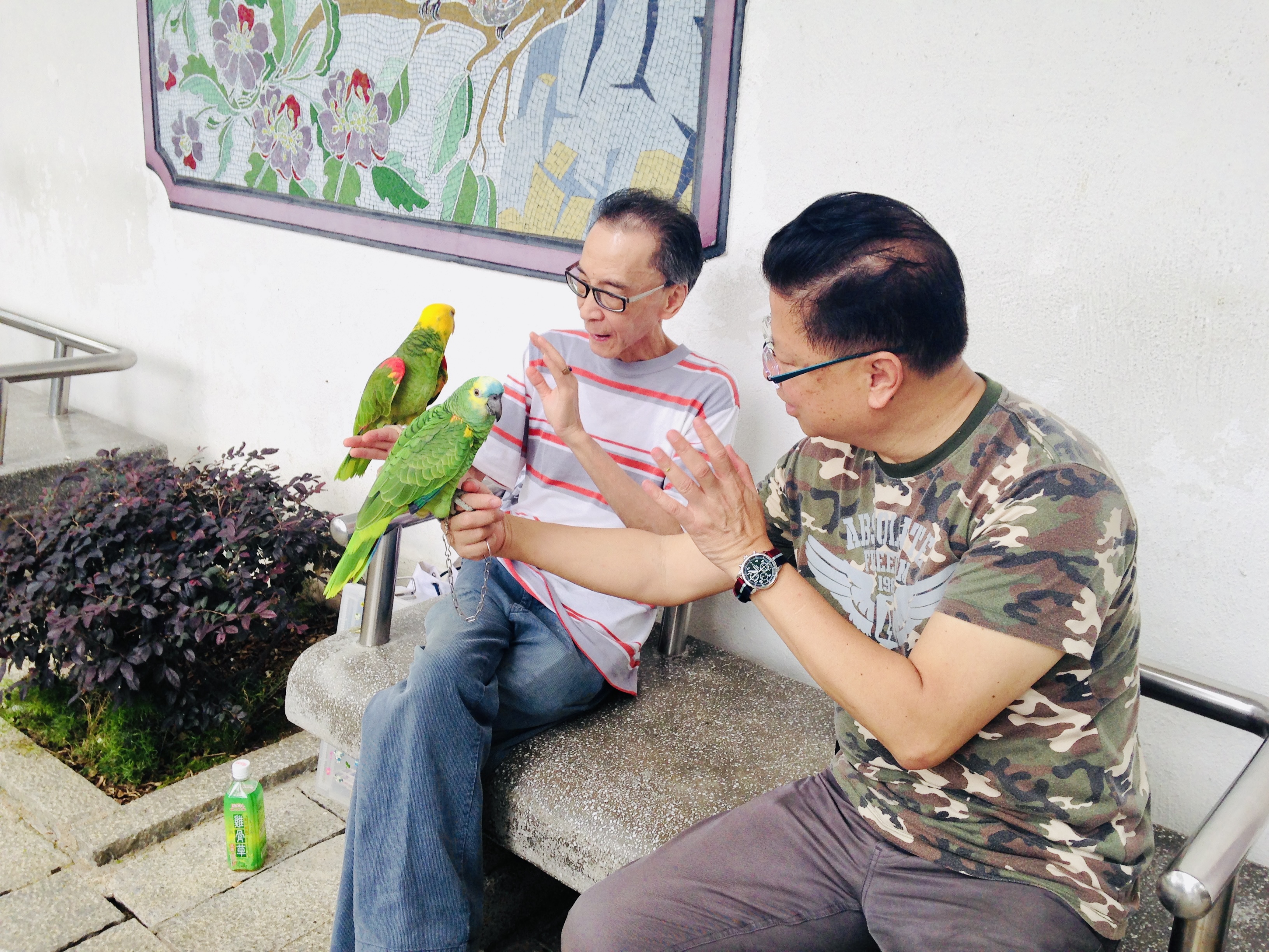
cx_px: 634
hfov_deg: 55.4
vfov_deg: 42.9
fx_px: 1210
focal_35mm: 33
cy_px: 476
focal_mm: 4.12
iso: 50
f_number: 2.4
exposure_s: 1/195
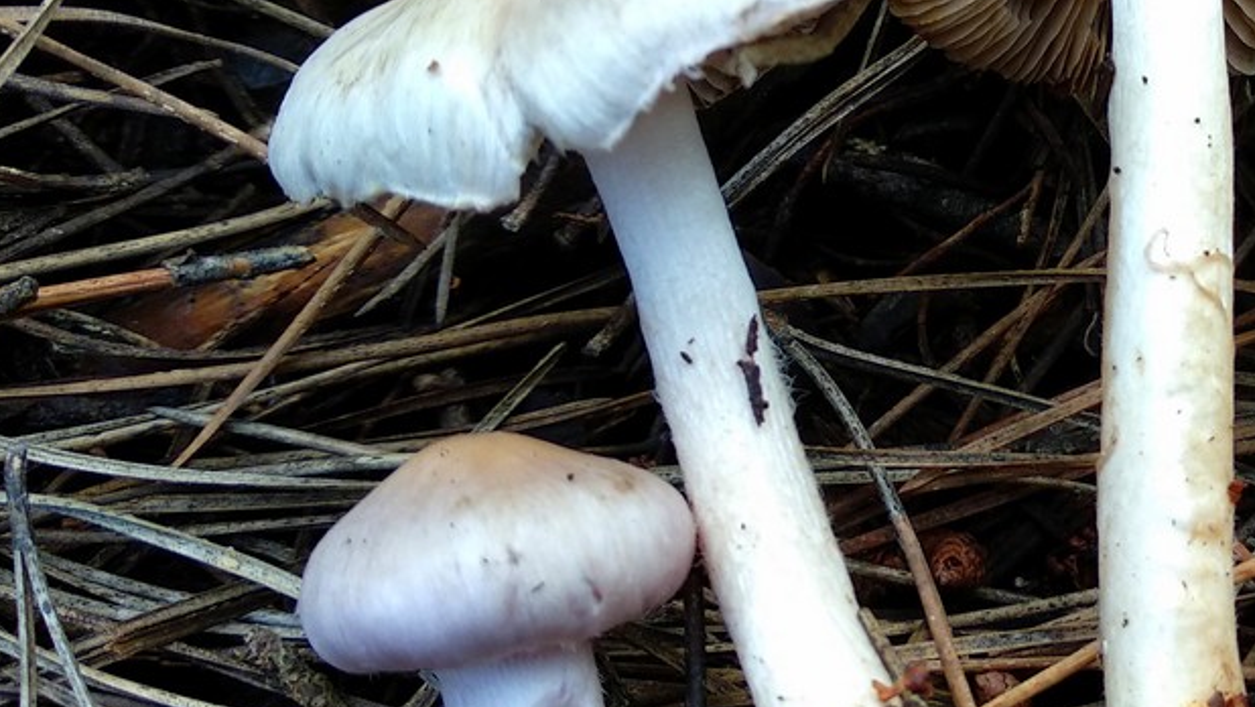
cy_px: 250
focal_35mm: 55
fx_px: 1831
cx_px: 1162
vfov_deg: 21.8
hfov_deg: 35.3
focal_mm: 3.81
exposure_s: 1/100
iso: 160
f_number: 2.2
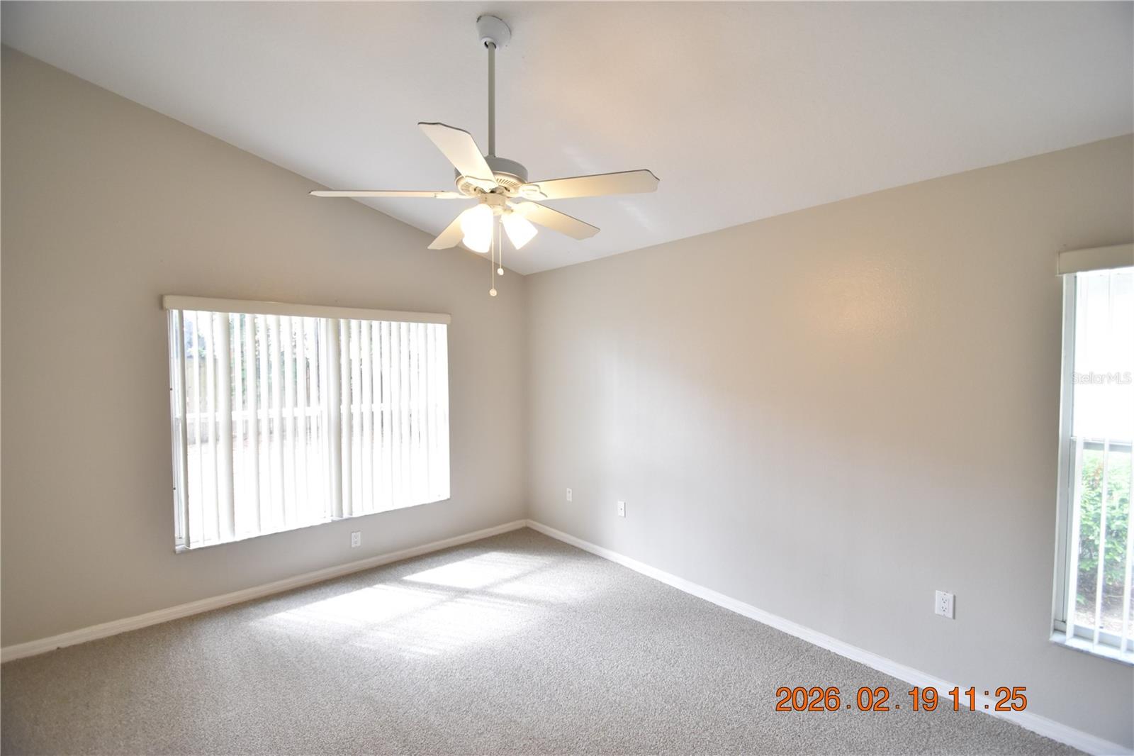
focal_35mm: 15
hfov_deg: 100.4
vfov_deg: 77.3
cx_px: 567
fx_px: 472
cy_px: 378
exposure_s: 1/125
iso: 800
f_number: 3.5
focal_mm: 10
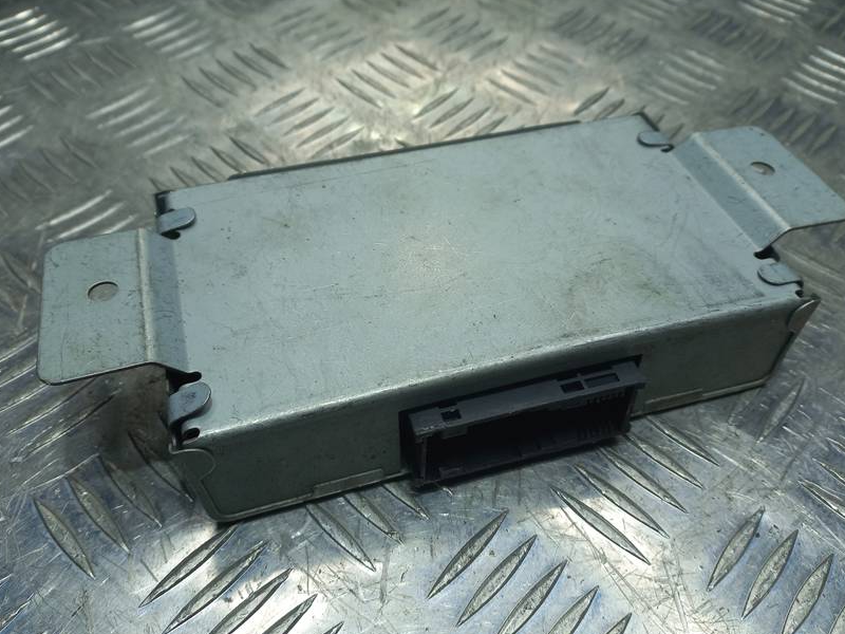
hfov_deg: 56.8
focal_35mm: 32
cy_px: 294
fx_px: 781
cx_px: 432
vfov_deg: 44.1
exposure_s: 1/100
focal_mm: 4.6
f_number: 1.8
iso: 32
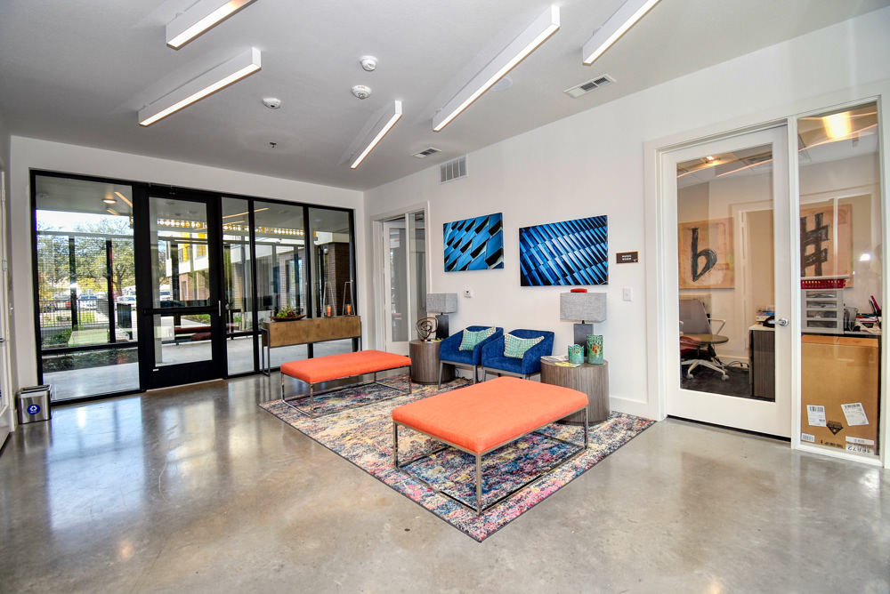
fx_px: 371
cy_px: 297
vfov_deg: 77.4
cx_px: 445
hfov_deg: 100.4
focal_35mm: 15
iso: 200
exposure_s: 1/100
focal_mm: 10
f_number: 5
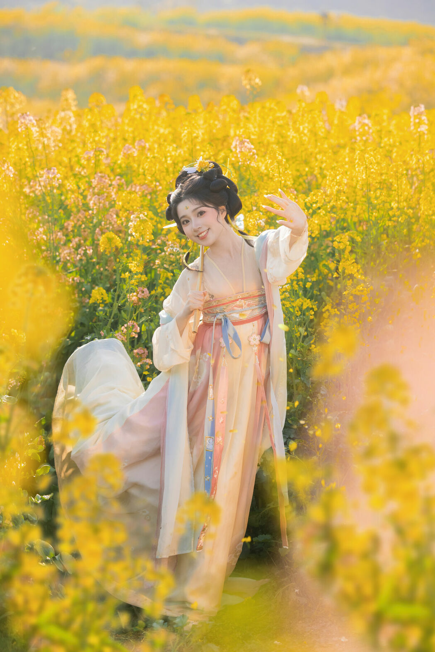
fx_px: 1867
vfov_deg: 19.8
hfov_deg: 13.3
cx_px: 218
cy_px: 326
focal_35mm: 103
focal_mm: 104
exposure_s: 1/640
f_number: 2.8
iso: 100
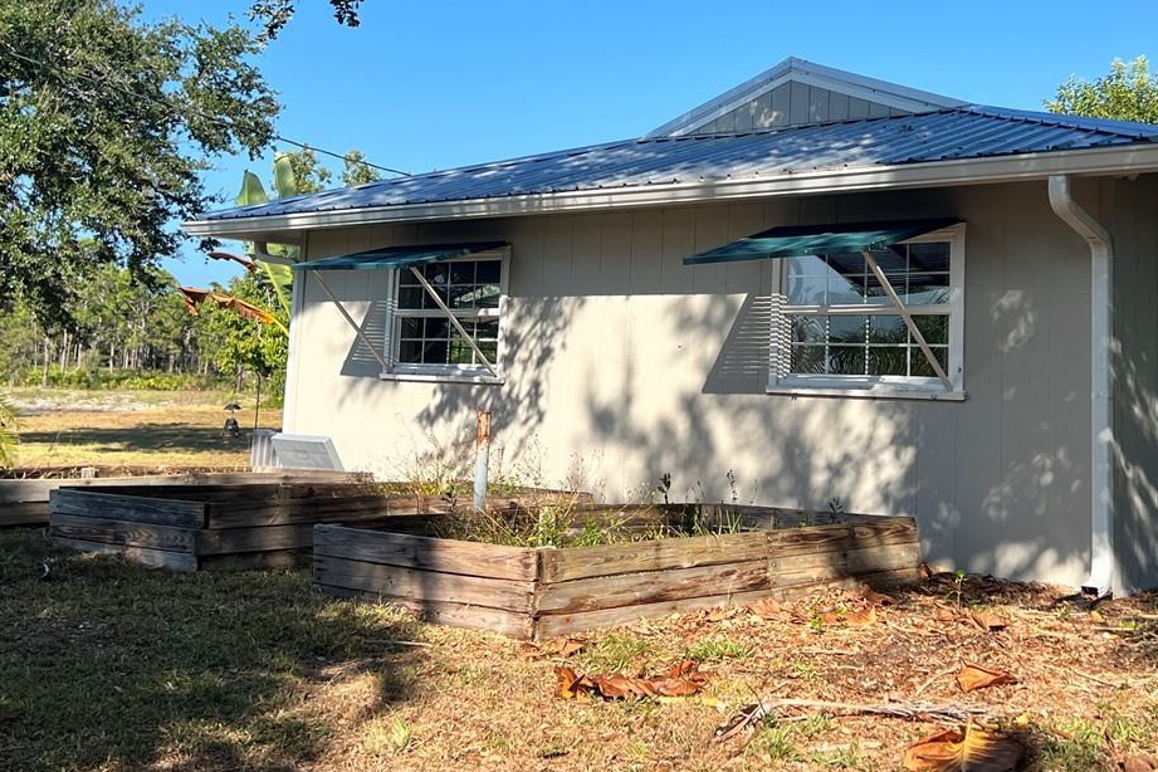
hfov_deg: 41.7
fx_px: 1512
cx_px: 687
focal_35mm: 47
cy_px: 224
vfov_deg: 28.4
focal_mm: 5.7
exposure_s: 1/2994
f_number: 1.5
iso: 50
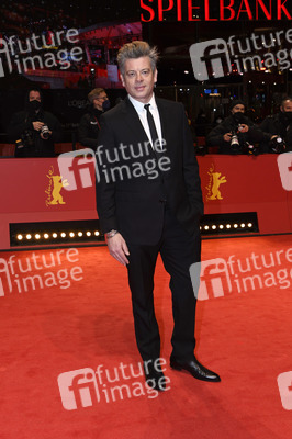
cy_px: 220
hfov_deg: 38.8
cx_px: 146
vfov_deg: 55.8
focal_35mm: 34
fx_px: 414
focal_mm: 34
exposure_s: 1/250
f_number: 5.6
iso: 800
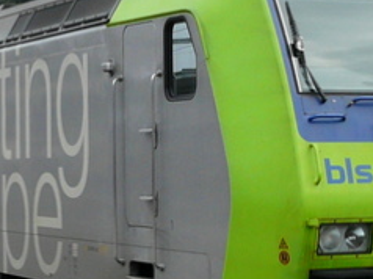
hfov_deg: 13.8
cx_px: 219
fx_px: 1539
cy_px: 129
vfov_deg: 10.4
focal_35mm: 143
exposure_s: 1/200
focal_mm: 5.6
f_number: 4
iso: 100
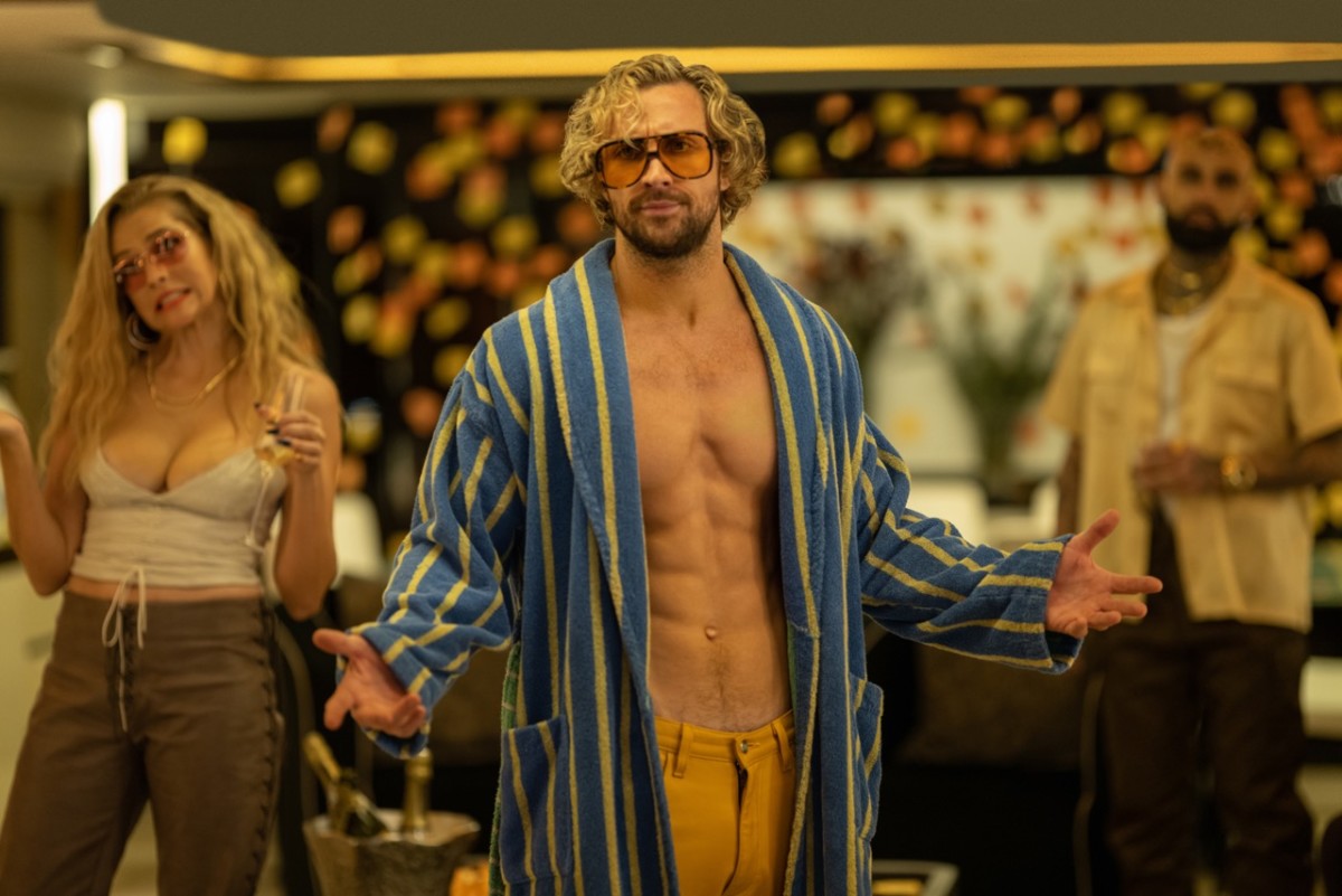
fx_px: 3915
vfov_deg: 13.1
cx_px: 671
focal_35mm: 105
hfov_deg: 19.4
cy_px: 448
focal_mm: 105
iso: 1600
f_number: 1.4
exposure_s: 1/200
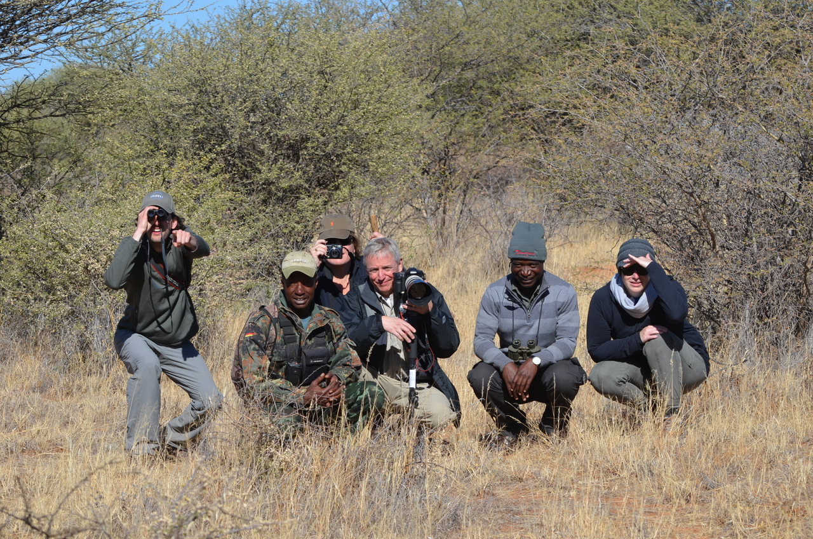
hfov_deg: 14.0
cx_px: 406
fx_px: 3313
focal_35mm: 147
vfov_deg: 9.3
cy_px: 270
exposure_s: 1/250
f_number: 8
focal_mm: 98
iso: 100
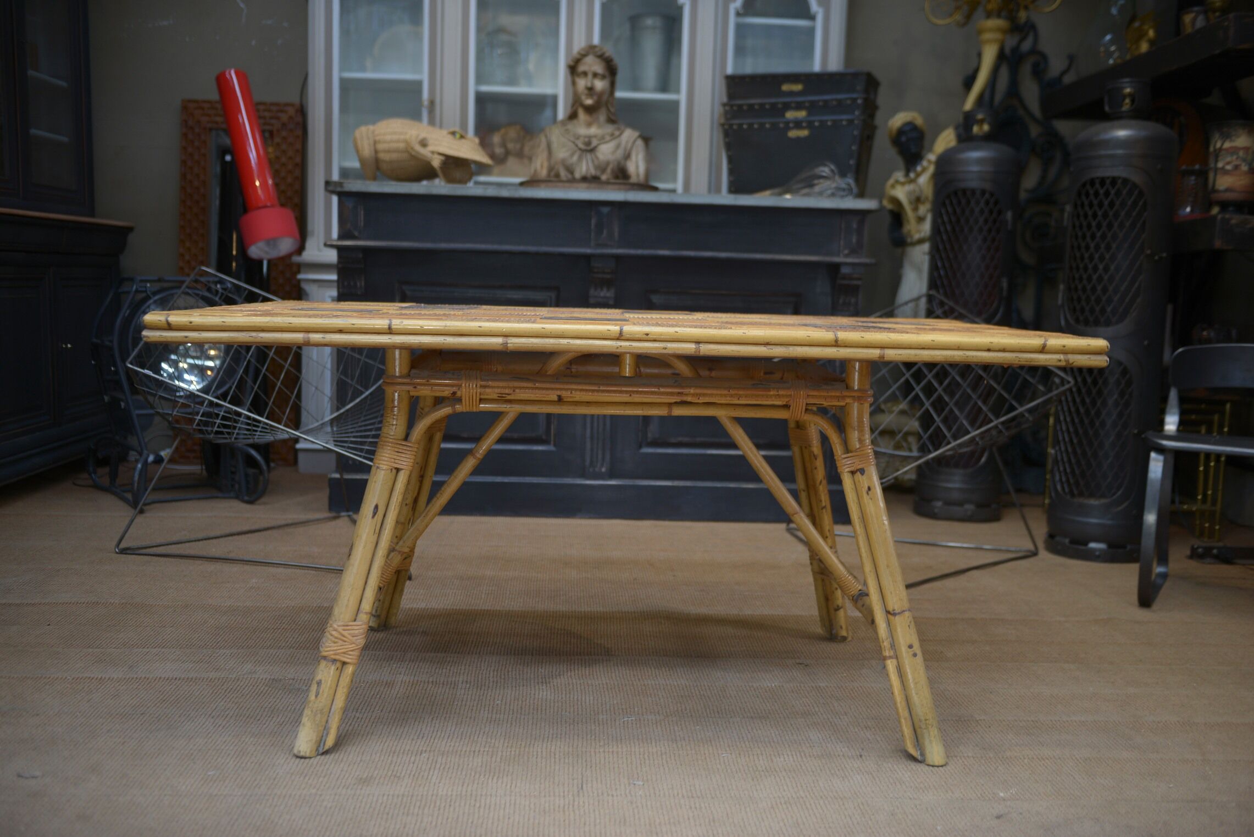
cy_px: 418
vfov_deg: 37.9
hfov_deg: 54.4
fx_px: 1219
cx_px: 627
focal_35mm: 35
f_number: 2.8
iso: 200
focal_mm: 35
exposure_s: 1/50
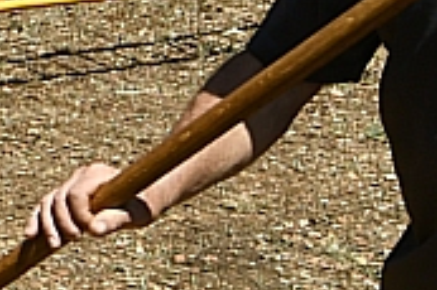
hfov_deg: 14.1
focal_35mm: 125
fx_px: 1516
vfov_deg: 10.9
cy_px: 21
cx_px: -404
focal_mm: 12
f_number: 10
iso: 250
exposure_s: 1/400
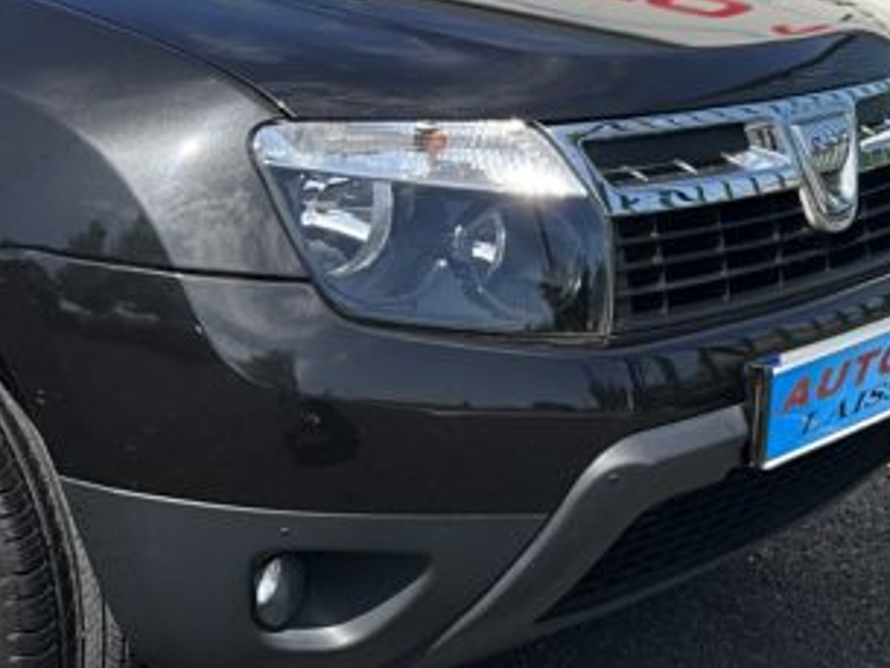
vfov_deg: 19.3
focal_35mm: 76
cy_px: 213
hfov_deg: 24.9
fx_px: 1955
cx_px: 90
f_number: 1.8
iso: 25
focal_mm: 3
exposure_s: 1/1626
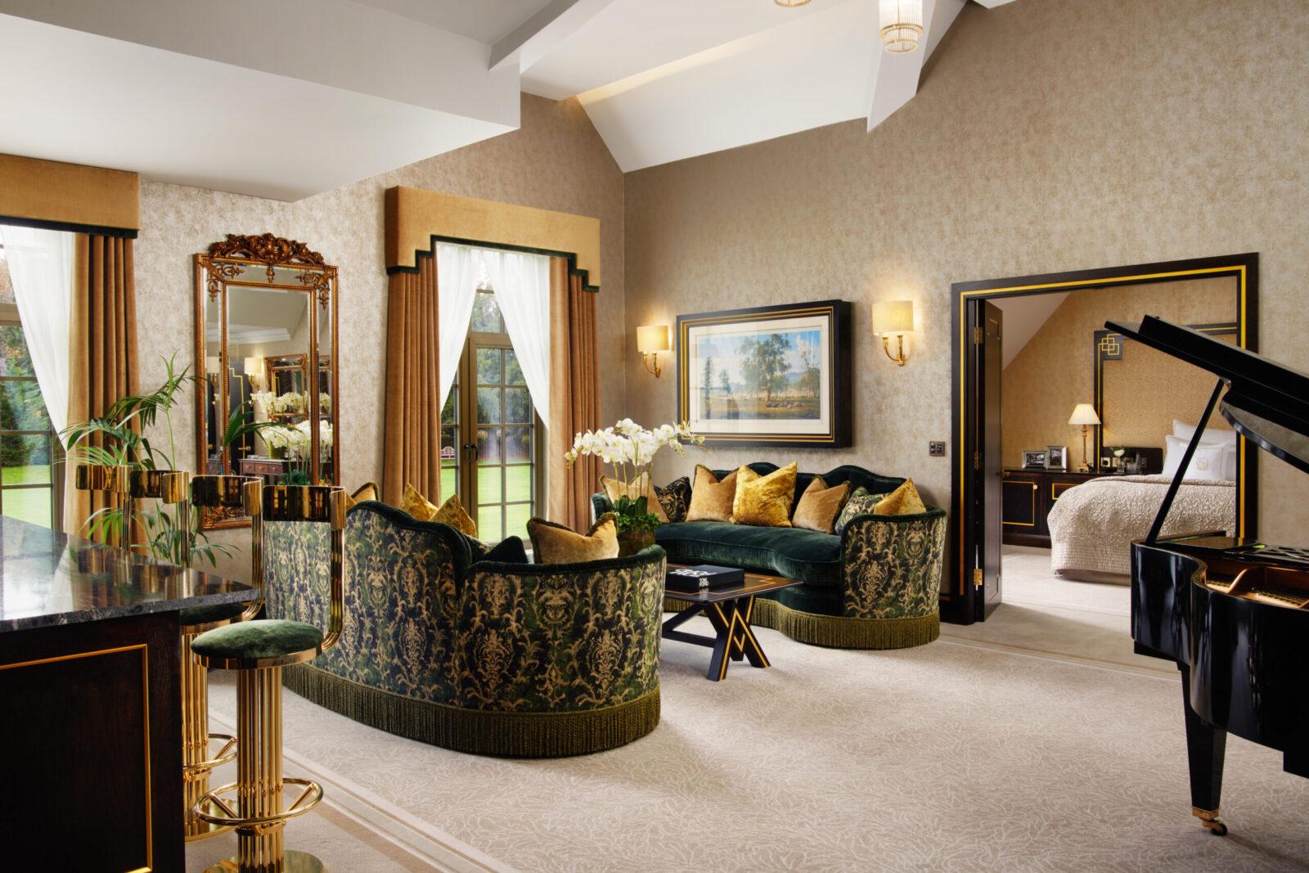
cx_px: 654
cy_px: 436
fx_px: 1018
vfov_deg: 46.4
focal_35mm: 28
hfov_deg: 65.5
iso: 160
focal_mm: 28
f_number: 16
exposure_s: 1/250
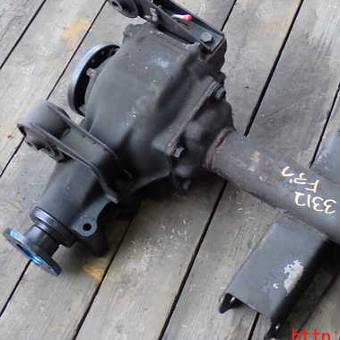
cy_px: 147
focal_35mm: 70
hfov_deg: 24.5
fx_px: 778
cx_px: 225
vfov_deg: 24.6
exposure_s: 1/50
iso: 200
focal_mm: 9.01
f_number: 3.2
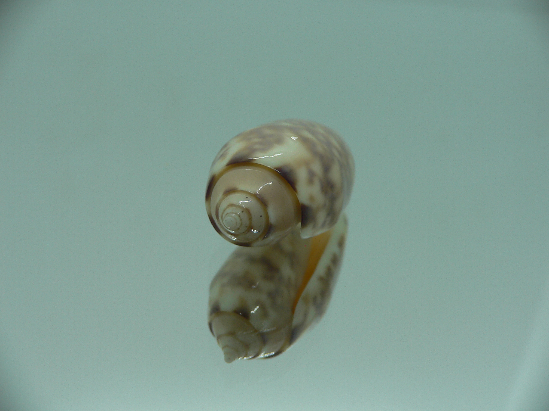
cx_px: 274
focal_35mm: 35
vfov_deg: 40.7
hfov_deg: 52.6
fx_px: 555
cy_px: 206
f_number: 2.8
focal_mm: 4.6
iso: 80
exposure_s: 1/80
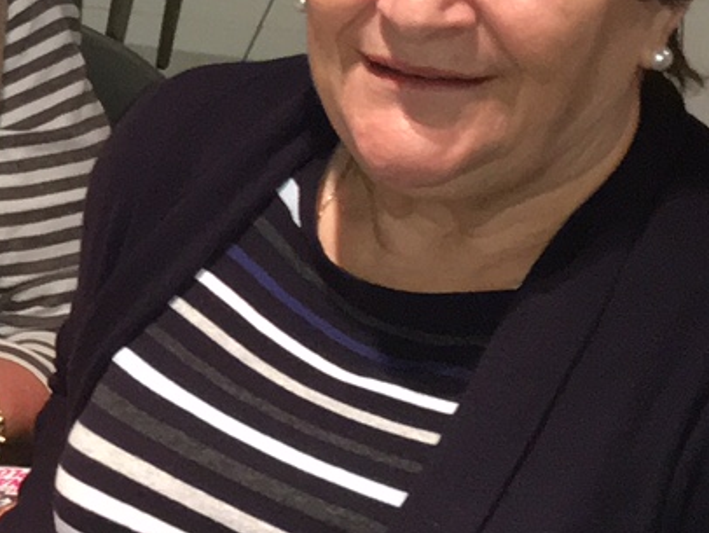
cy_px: 103
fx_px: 2951
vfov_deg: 10.3
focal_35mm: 144
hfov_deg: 12.4
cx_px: -601
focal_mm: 4.15
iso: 160
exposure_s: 1/20
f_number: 2.2
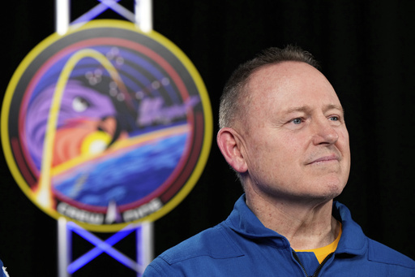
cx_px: 208
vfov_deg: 7.8
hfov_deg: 11.7
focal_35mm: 176
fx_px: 2028
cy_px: 138
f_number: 5.6
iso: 2000
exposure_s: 1/80
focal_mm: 176
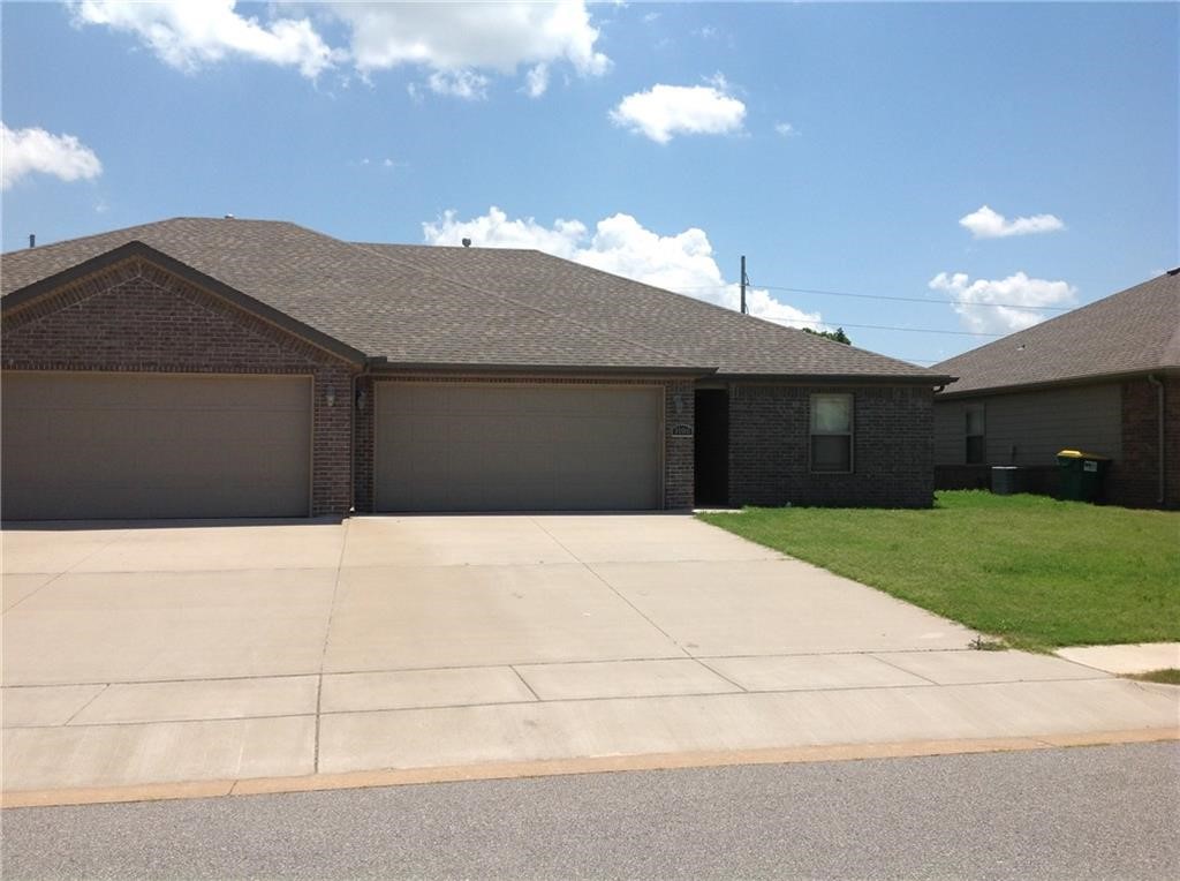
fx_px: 1191
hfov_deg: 52.7
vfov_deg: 40.6
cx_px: 590
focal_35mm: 35
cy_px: 440
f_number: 2.4
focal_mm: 4.28
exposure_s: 1/2326
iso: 50
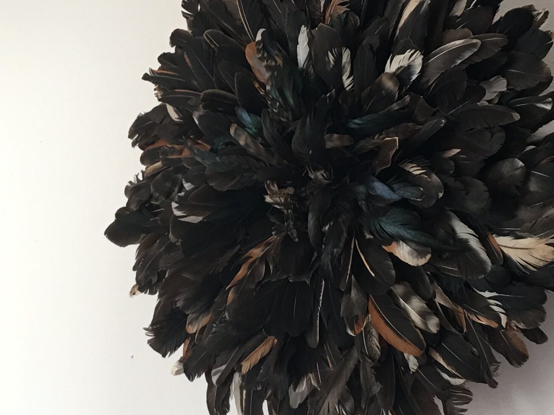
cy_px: 179
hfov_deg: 24.4
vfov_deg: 18.4
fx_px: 1280
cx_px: 221
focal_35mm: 80
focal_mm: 4.15
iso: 40
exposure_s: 1/17
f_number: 2.2
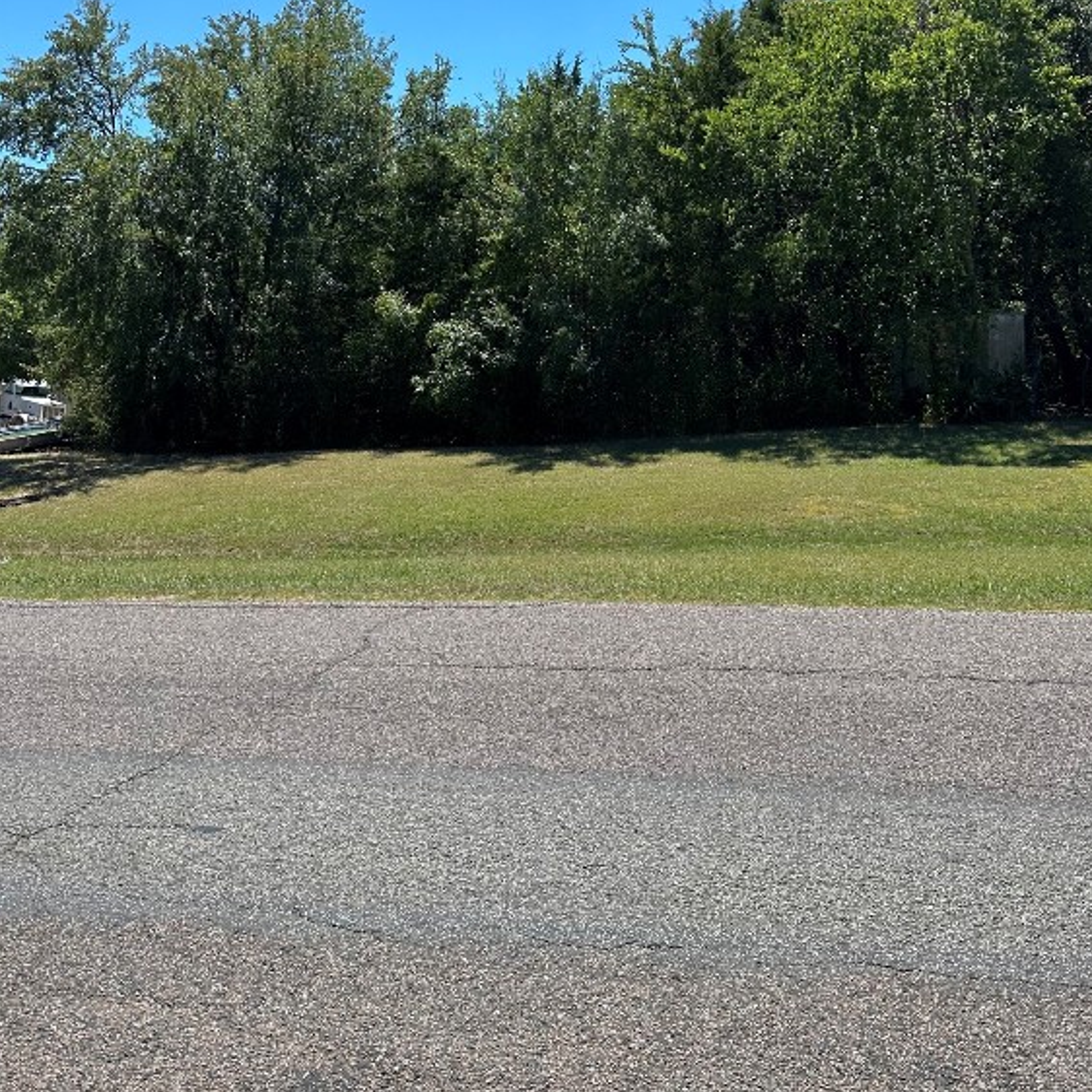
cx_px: 558
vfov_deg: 55.1
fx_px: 1035
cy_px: 418
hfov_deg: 55.6
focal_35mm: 29
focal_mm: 6.86
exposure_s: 1/3472
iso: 80
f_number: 1.78
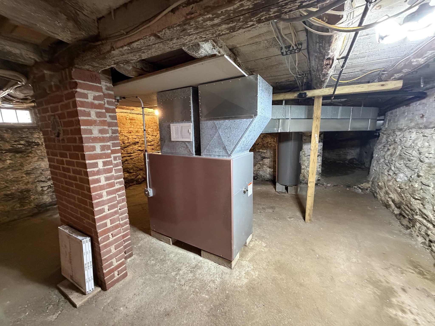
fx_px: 176
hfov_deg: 102.1
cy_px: 163
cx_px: 218
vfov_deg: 85.7
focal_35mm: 14
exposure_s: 1/60
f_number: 2.2
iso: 640
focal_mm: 2.22
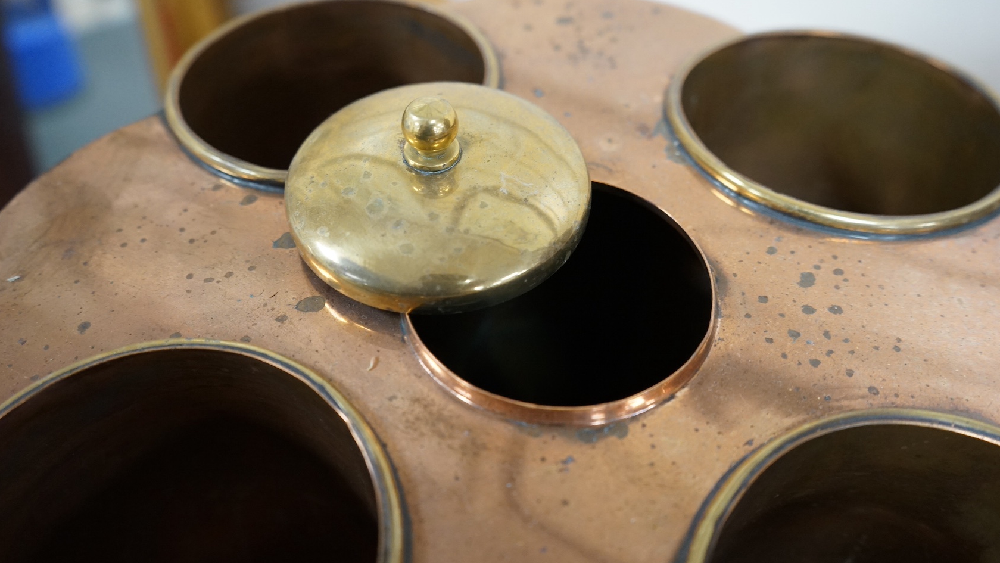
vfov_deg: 38.9
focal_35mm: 30
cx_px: 501
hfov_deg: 64.3
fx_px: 796
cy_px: 248
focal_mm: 28
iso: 2500
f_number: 4.5
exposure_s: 1/80
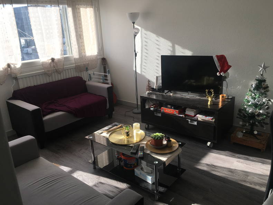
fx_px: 229
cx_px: 136
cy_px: 102
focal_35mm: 29
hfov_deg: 61.7
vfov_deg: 48.2
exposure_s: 1/340
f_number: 2.2
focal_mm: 4.15
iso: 25
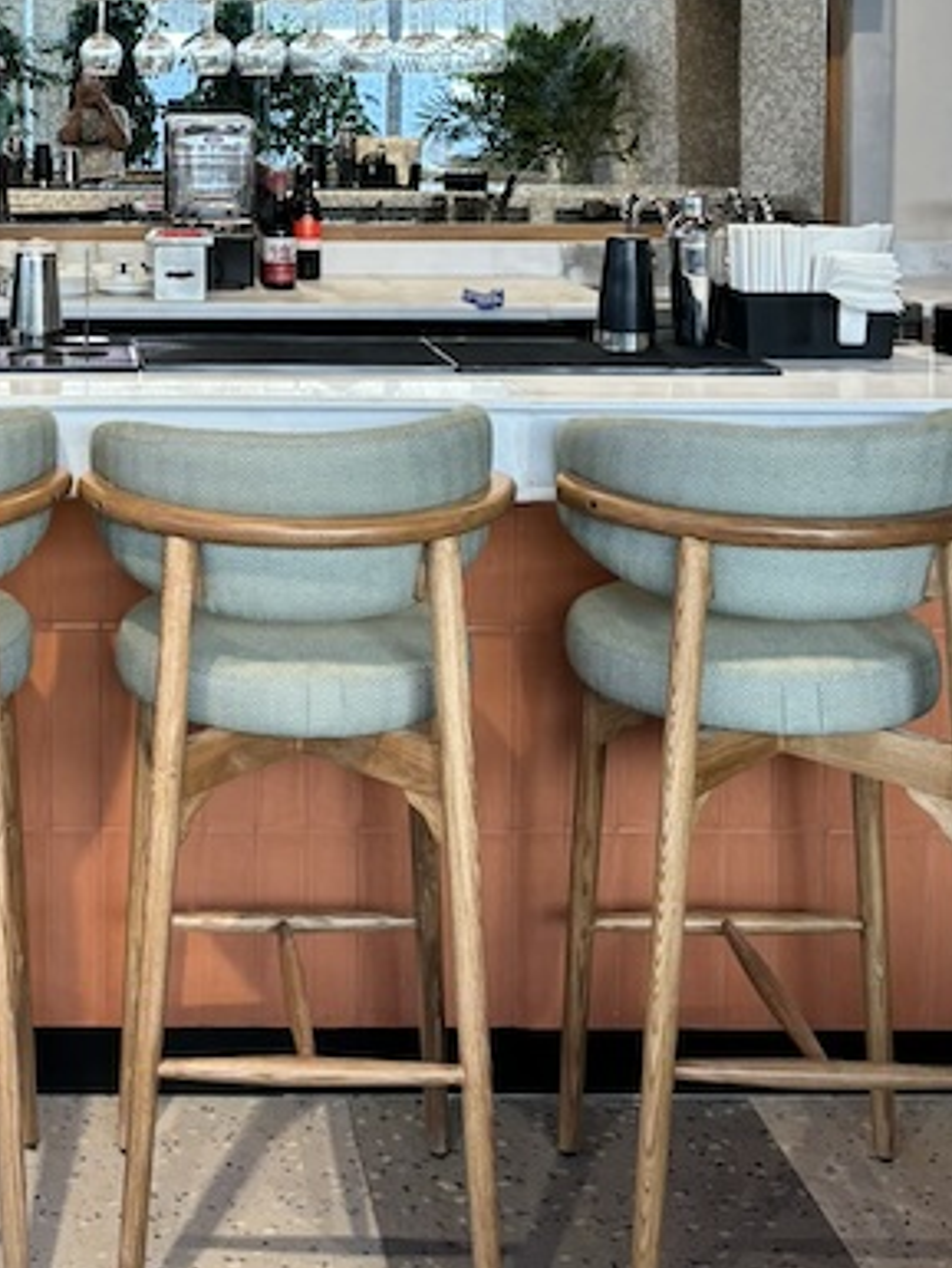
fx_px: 1979
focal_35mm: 54
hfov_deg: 26.0
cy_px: 191
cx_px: 69
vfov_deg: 34.1
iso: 40
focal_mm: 5.96
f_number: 1.6
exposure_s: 1/100
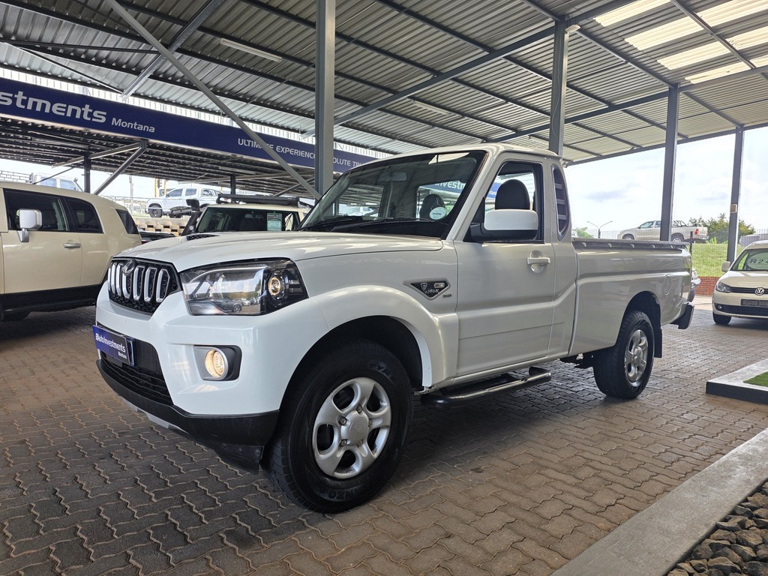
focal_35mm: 23
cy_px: 288
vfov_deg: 58.9
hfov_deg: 73.9
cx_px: 384
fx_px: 510
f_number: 1.7
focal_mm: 6.25
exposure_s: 1/359
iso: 40
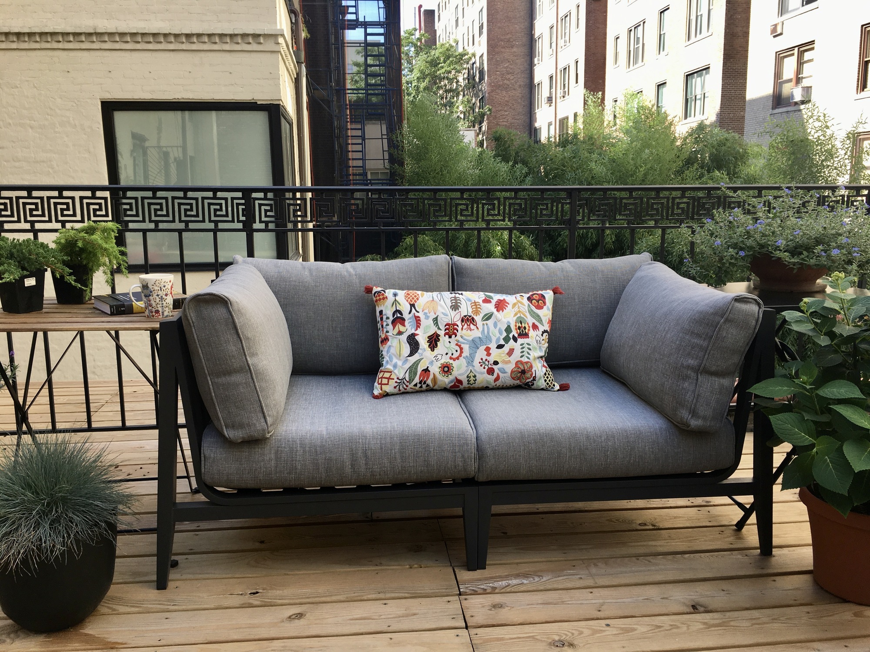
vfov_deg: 48.2
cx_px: 435
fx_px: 729
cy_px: 326
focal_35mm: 29
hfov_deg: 61.7
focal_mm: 4.15
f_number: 2.2
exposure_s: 1/209
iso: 25
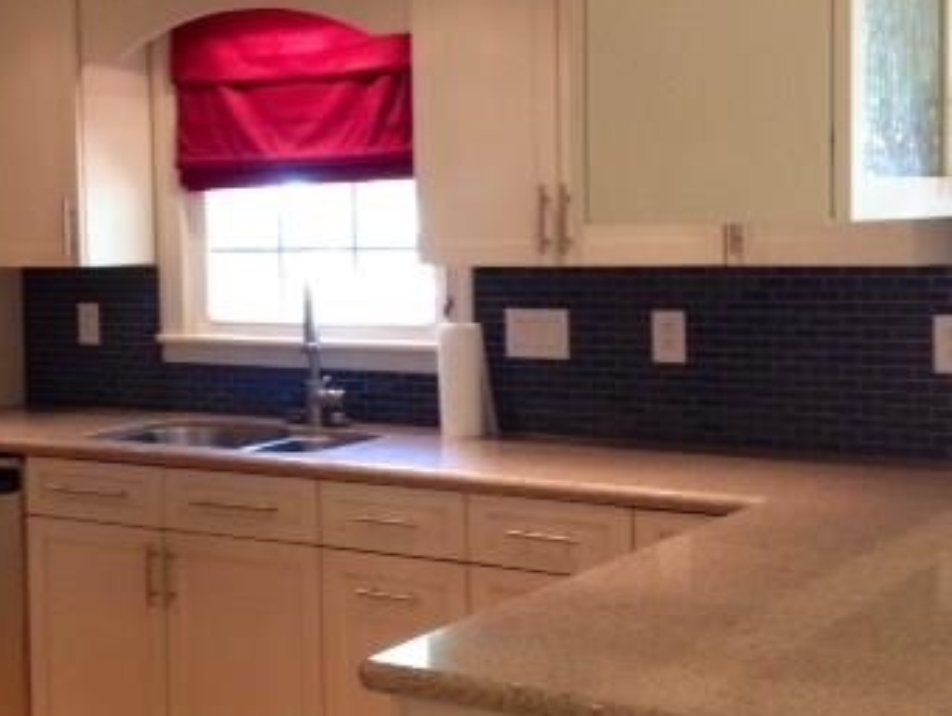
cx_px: 278
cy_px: 300
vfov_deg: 22.3
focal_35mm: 66
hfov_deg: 29.1
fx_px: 1817
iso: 200
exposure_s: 1/20
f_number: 2.4
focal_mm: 4.28
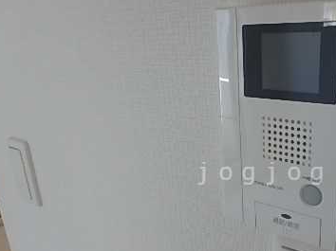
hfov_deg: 46.7
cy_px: 173
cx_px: 263
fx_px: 369
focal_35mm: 38
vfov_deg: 37.2
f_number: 3.5
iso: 200
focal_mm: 3.7
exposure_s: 1/40
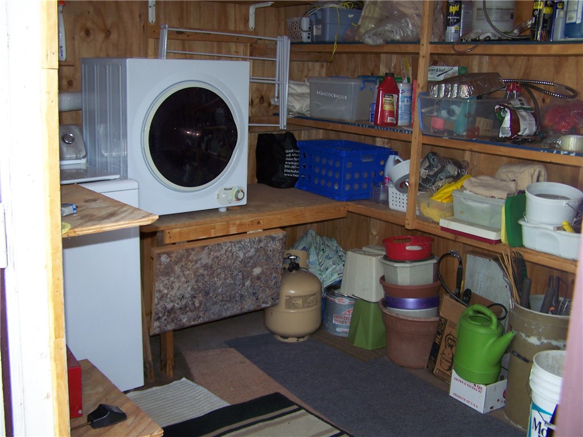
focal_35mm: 38
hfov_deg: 49.0
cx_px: 292
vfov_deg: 37.7
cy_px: 218
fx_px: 640
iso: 80
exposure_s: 1/60
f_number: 2.8
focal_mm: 6.3
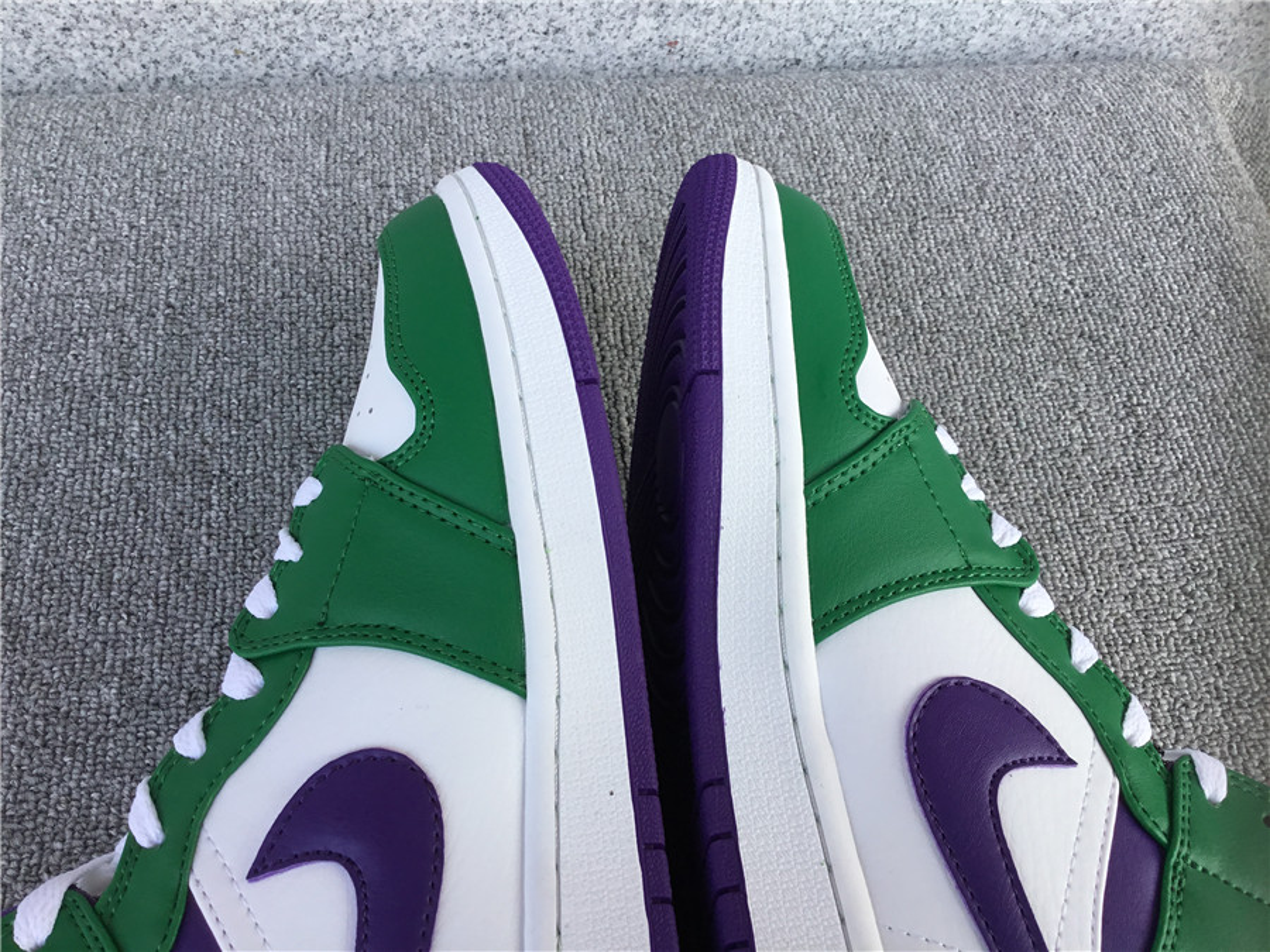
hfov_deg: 58.4
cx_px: 635
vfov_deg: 45.4
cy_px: 476
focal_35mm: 31
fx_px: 1137
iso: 25
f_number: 2.4
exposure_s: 1/311
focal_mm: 3.3
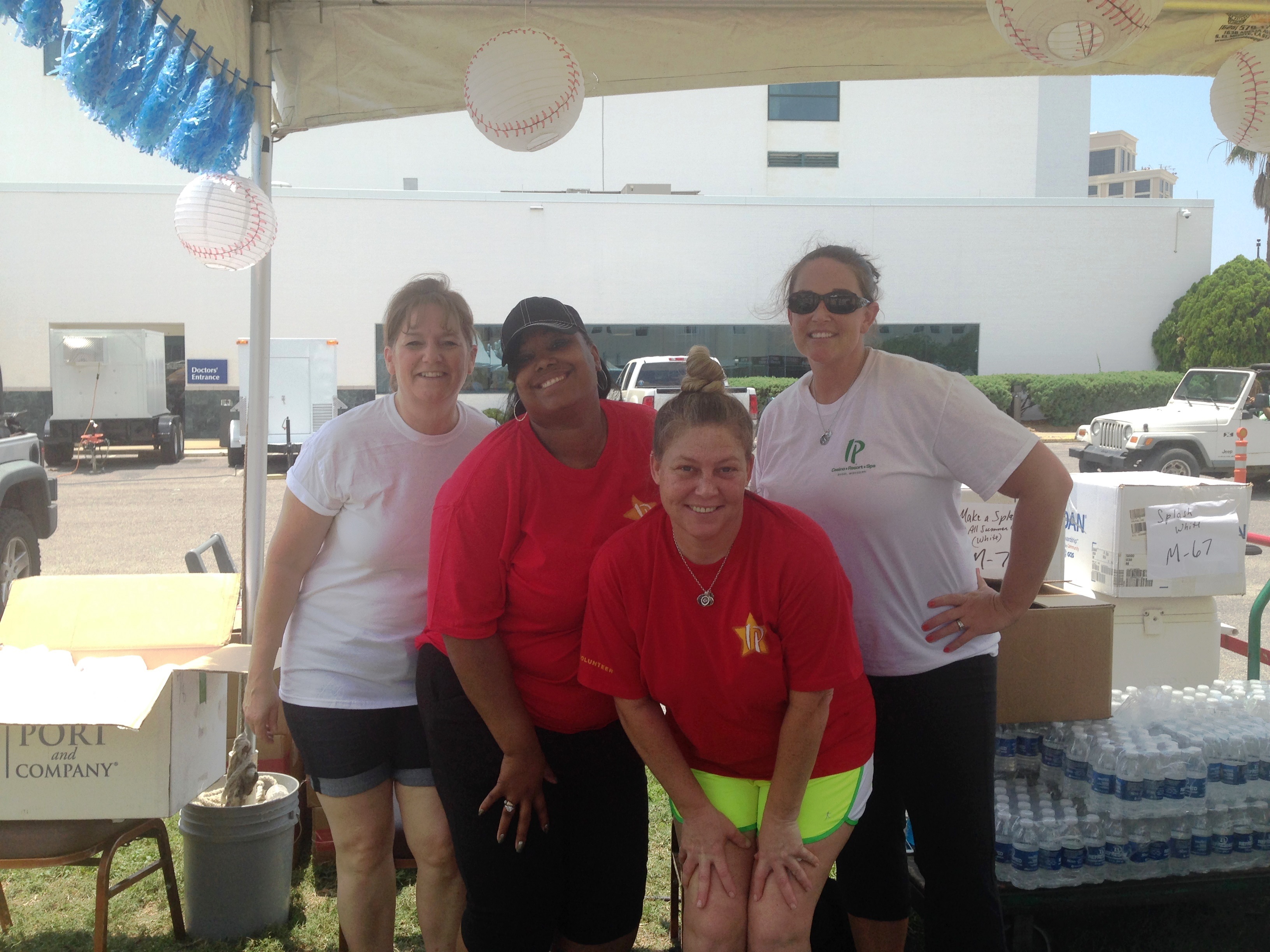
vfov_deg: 42.9
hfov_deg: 55.4
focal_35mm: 33
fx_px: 1211
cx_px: 635
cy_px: 476
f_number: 2.4
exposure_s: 1/903
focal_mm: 4.12
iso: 50
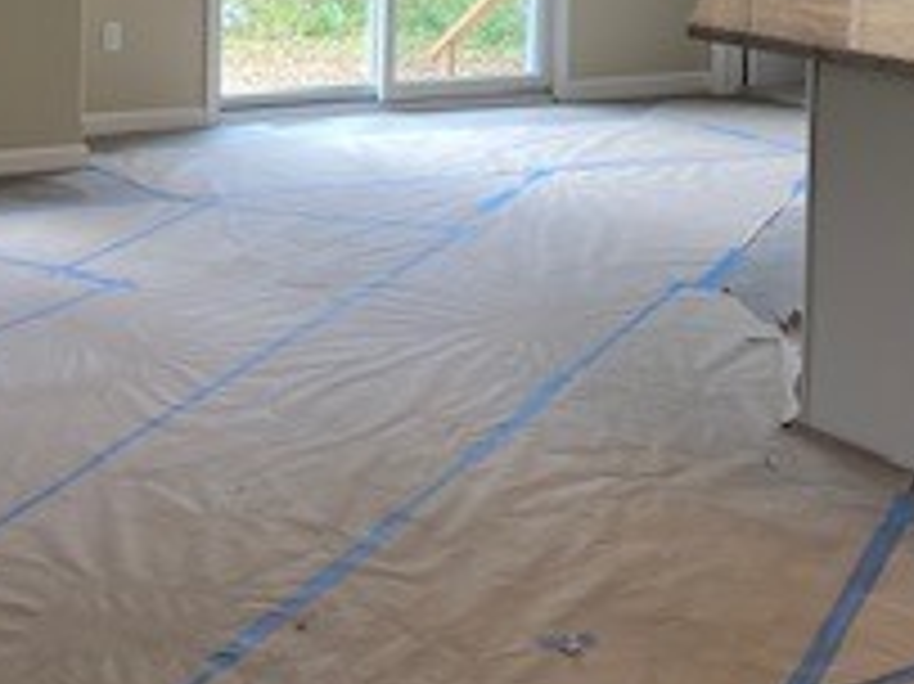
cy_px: -90
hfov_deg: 23.4
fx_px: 2164
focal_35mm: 82
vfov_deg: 17.3
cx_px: 153
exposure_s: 1/60
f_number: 1.8
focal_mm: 4.25
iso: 64
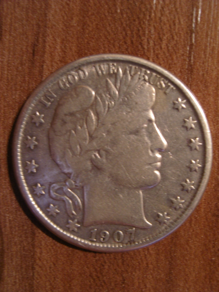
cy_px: 146
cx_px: 110
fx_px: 287
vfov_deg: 54.0
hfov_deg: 41.8
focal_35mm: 34
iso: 200
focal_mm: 7.3
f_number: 2.8
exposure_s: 1/2
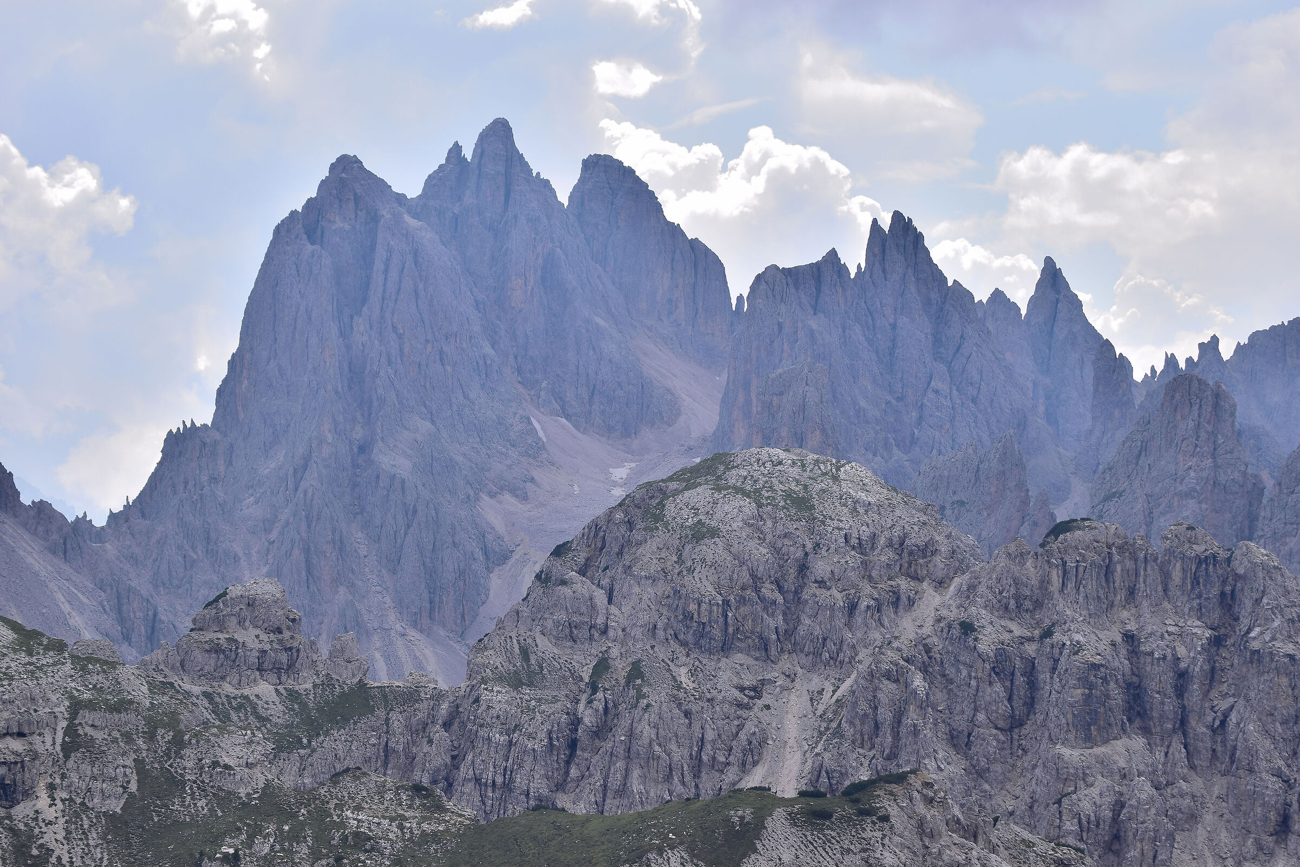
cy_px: 434
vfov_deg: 13.0
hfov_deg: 19.5
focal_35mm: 105
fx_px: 3791
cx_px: 650
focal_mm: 70
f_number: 8
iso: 100
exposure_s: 1/400
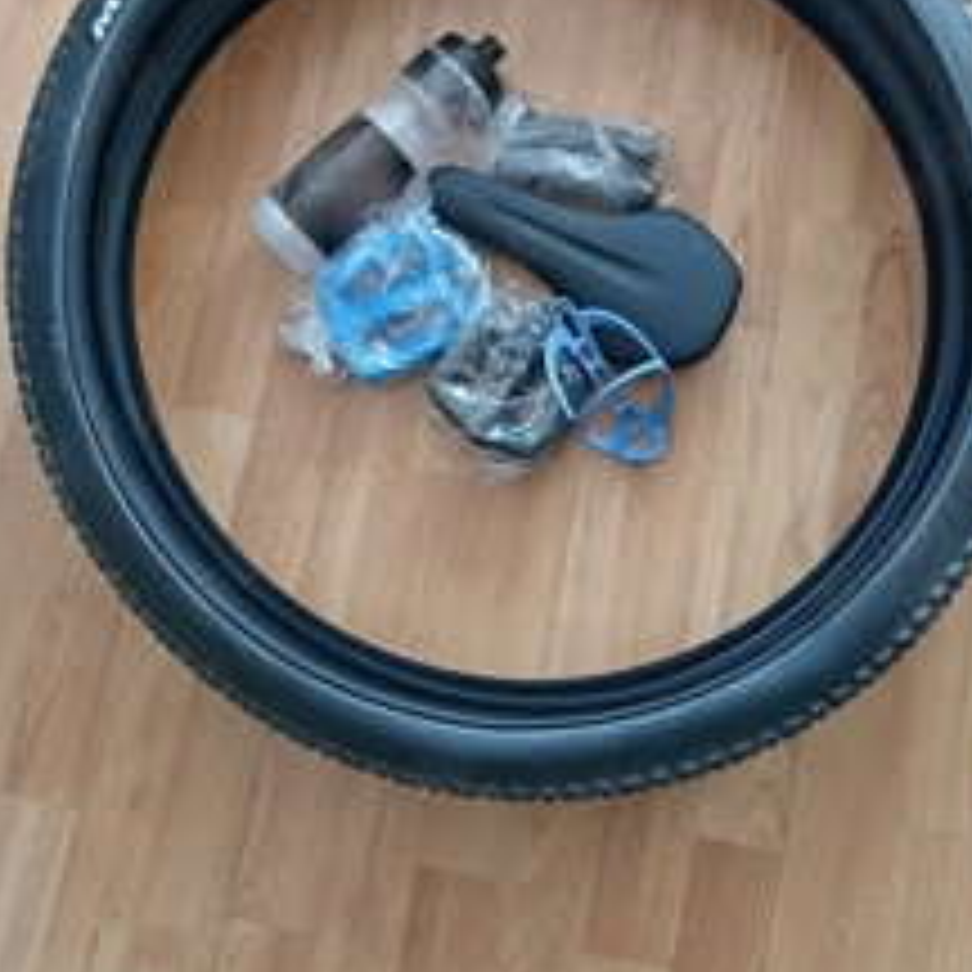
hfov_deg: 40.9
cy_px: 234
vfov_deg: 39.7
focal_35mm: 41
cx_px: 486
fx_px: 1303
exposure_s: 1/33.3
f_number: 1.8
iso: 242
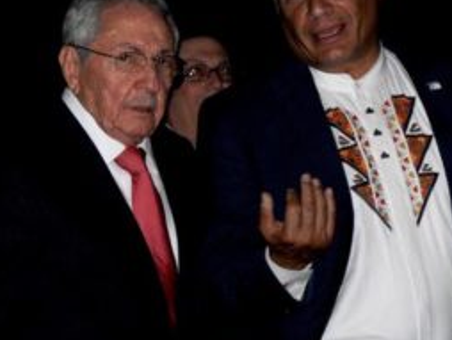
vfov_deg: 4.9
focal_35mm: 301
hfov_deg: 6.6
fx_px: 3934
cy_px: 114
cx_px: 258
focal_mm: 130
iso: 800
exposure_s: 1/125
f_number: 5.6
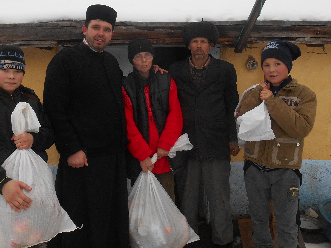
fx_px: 325
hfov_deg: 53.7
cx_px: 138
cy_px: 87
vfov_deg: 41.4
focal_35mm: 34
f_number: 3.4
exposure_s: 1/160
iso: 80
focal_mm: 4.7
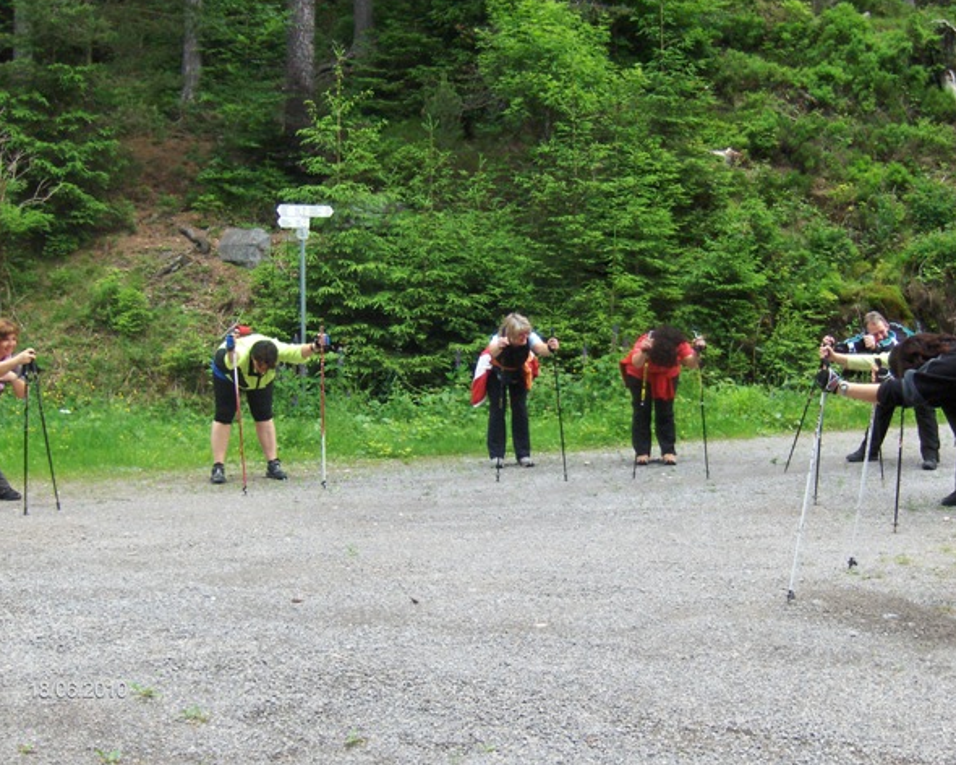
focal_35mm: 37
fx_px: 1047
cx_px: 481
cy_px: 386
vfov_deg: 40.1
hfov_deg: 49.1
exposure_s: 1/123
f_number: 2.8
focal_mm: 7.5
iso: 169
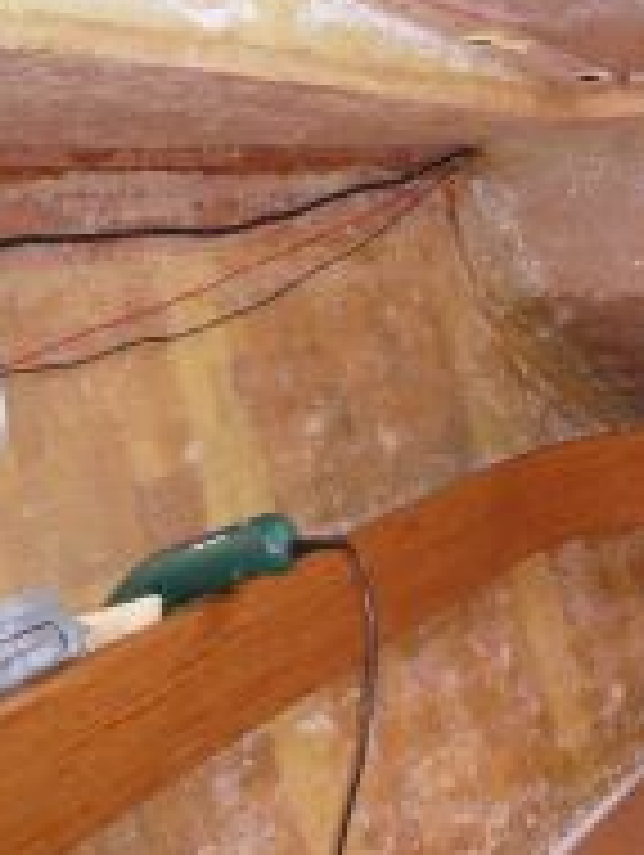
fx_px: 1312
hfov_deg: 25.4
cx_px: 725
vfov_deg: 36.0
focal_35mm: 53
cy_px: 328
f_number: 2.8
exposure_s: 1/30
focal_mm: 4.6
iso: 100
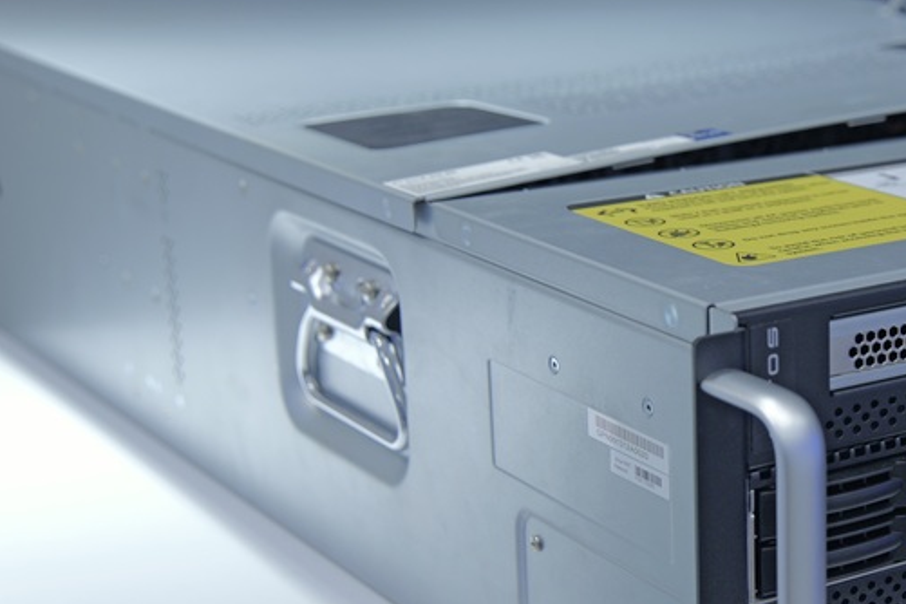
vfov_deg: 15.0
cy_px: 349
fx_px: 2290
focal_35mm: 91
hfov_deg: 21.6
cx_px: 910
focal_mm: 38
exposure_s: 1/160
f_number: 4
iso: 400
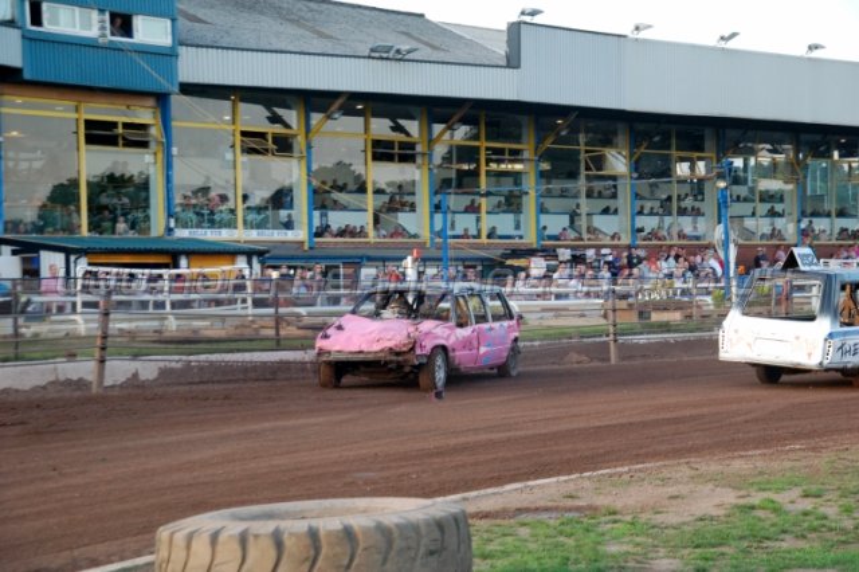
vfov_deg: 16.5
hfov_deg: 24.6
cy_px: 286
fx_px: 1967
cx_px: 430
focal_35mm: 82
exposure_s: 1/320
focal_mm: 55
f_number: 5.3
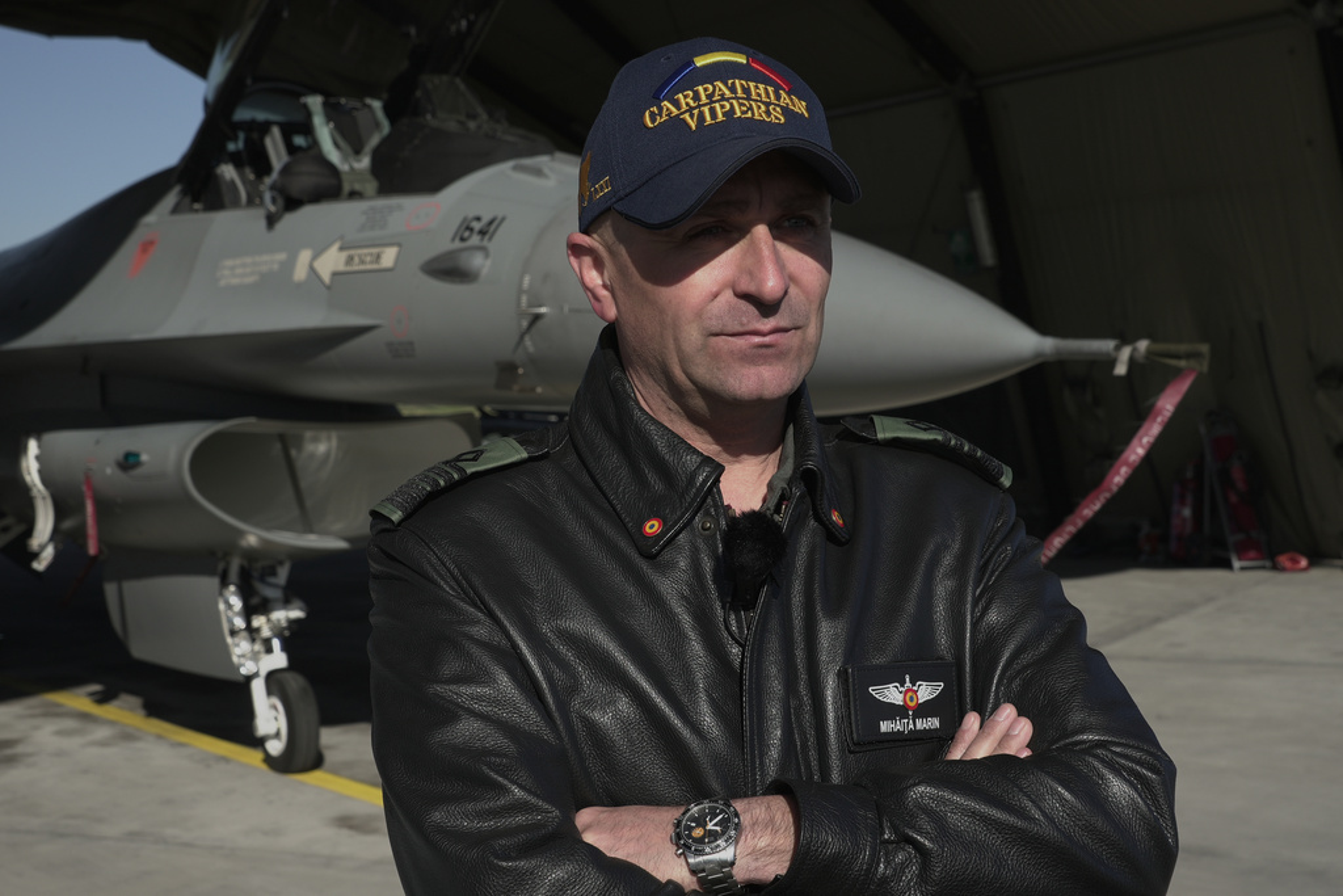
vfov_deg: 25.1
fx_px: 2015
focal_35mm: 54
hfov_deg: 36.9
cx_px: 672
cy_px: 448
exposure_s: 1/50
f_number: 11
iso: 320
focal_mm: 54
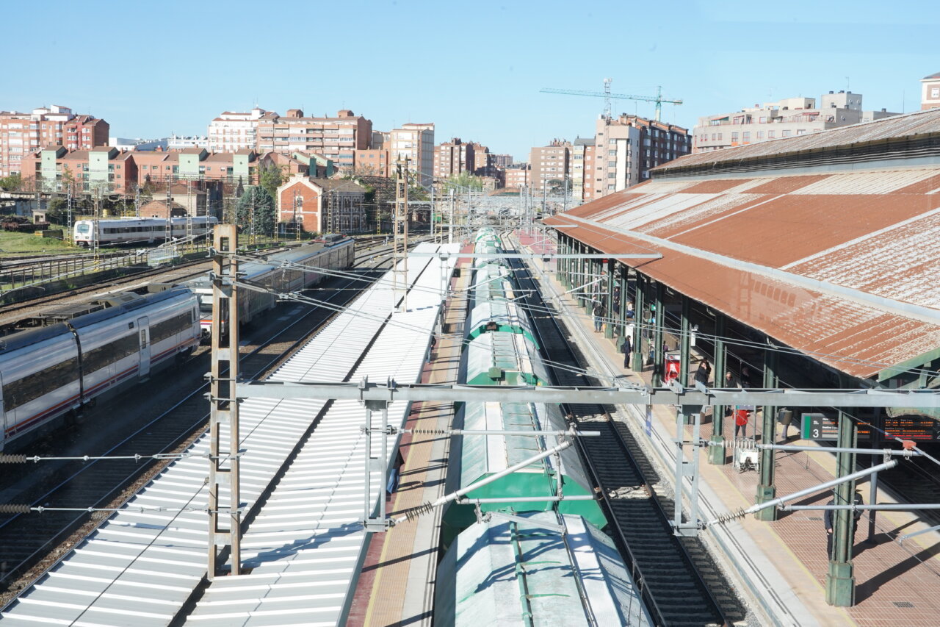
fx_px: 1279
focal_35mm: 49
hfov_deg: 40.3
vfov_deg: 27.5
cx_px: 470
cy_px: 314
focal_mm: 49
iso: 1000
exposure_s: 1/250
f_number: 20
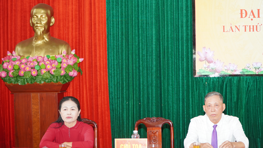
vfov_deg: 15.0
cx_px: 132
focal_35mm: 81
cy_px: 83
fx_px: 562
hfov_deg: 26.4
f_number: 4
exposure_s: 1/80
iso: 1000
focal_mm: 51
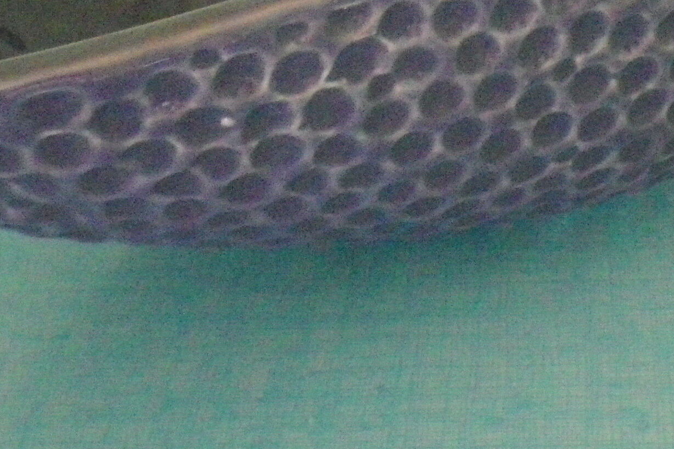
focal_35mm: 95
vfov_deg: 14.2
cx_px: 562
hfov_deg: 21.1
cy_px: 36
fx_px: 1778
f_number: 2.6
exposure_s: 1/30
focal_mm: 4.9
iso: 800
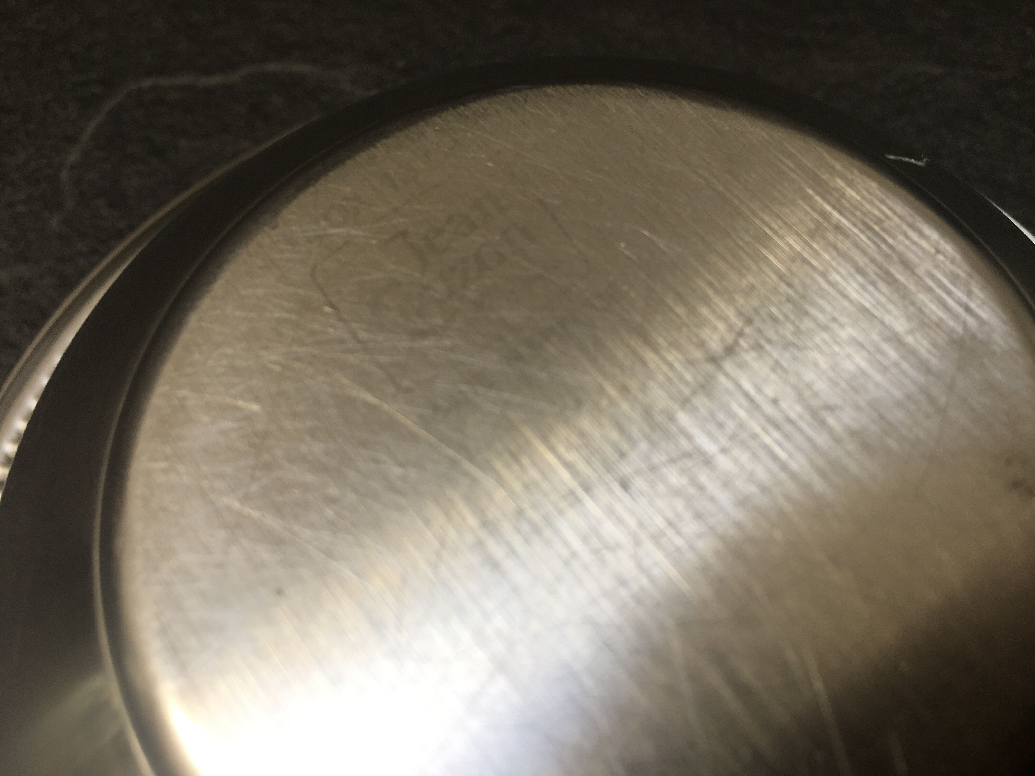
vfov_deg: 48.2
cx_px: 518
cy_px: 388
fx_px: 867
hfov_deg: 61.7
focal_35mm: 29
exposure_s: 1/50
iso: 25
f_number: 2.2
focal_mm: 4.15
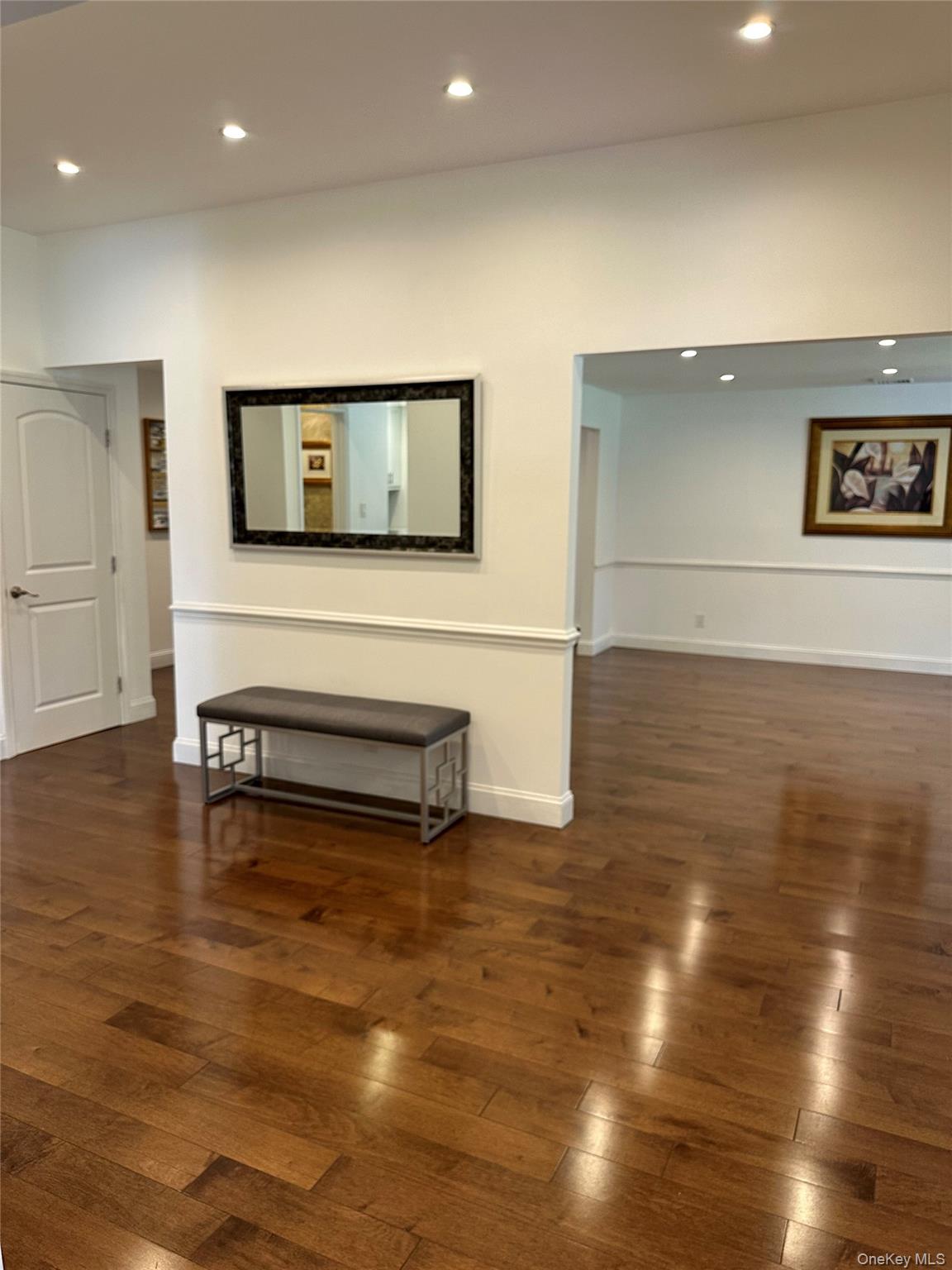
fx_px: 880
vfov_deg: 71.6
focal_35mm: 24
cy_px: 635
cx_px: 476
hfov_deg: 56.8
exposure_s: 1/120
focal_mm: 6.86
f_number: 1.78
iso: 160
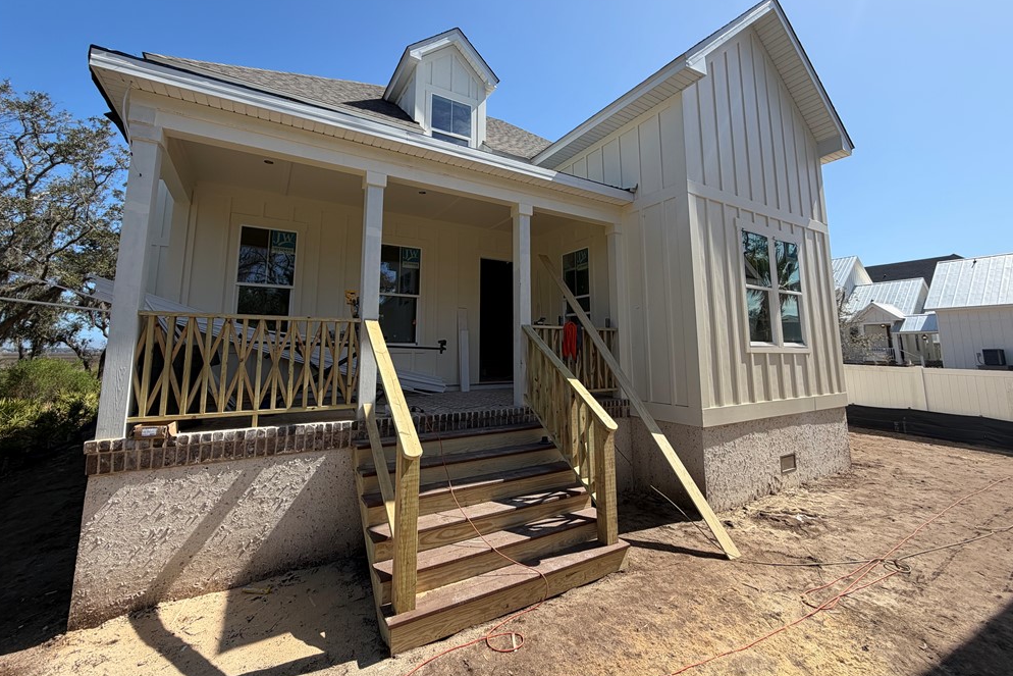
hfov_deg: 100.4
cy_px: 295
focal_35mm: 15
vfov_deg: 77.0
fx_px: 422
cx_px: 508
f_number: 2.2
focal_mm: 2.22
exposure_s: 1/770
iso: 25
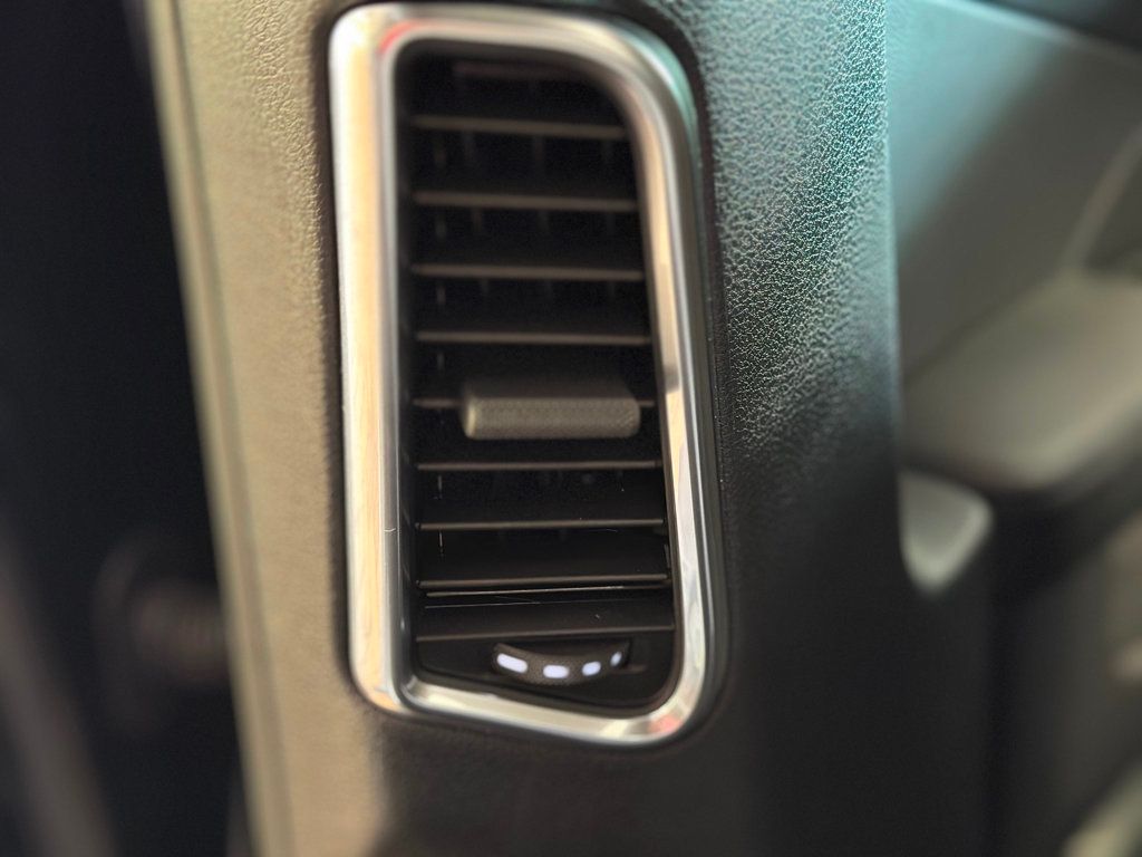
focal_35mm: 48
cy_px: 428
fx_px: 1584
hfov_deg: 39.7
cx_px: 571
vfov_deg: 30.3
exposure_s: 1/40
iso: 640
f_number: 1.78
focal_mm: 6.86
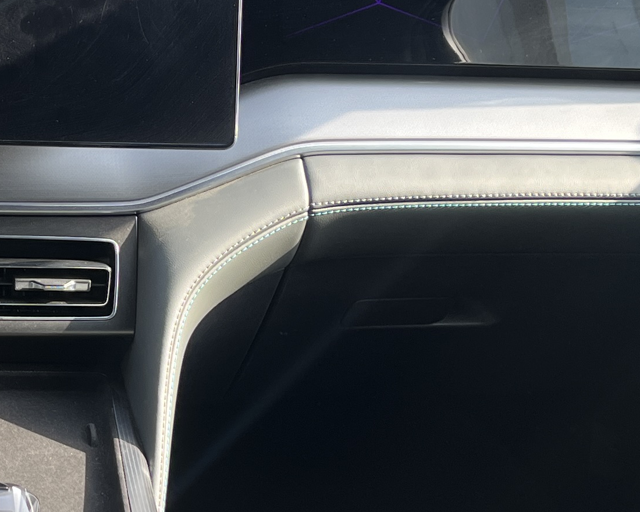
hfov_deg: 19.9
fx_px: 1762
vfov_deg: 16.5
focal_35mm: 93
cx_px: -25
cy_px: 350
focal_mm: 5.1
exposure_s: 1/122
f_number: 1.6
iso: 32
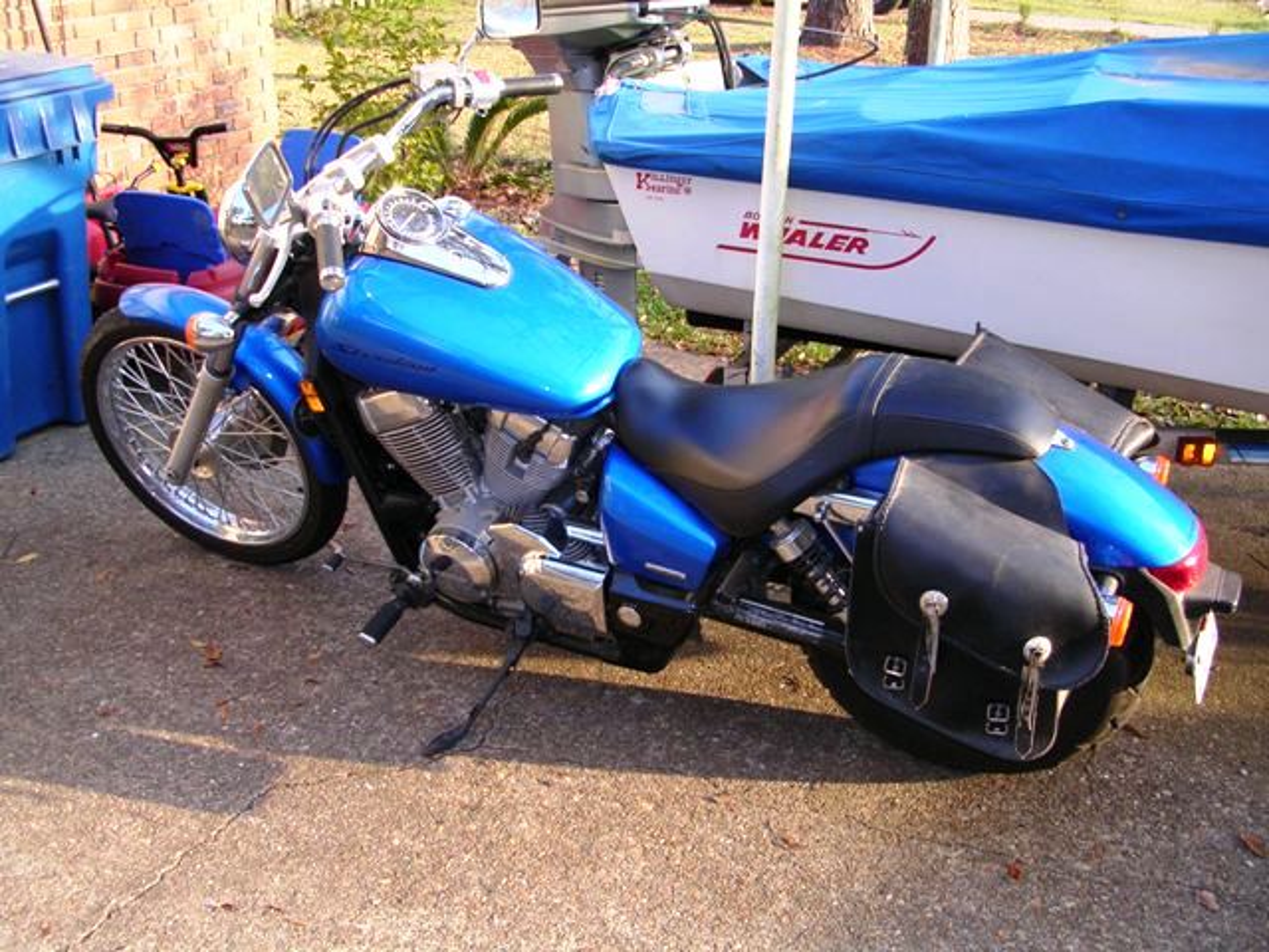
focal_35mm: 38
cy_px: 476
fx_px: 1393
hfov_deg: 49.0
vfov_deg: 37.7
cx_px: 634
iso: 100
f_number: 2.8
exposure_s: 1/69.7
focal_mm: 5.8
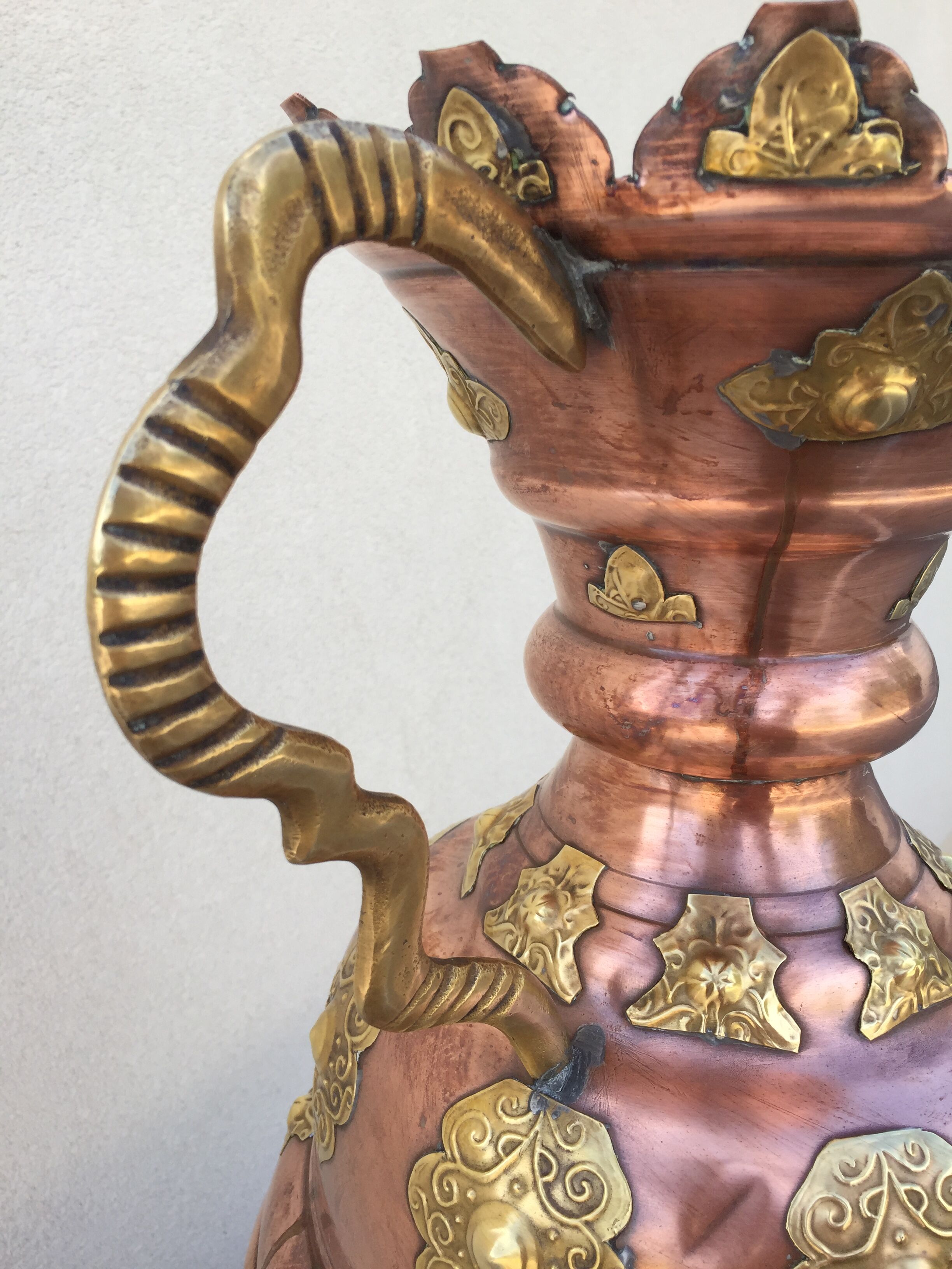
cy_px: 634
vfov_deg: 61.7
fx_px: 1063
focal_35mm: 29
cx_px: 476
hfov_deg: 48.2
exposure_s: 1/444
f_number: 2.2
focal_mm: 4.15
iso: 32
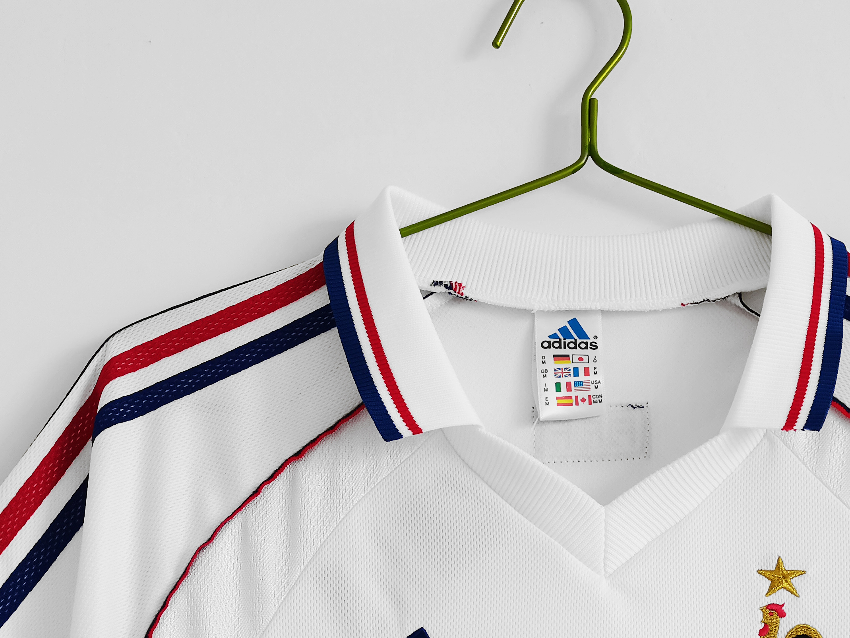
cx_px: 588
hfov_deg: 33.9
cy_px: 653
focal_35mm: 56
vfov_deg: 24.8
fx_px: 1375
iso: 200
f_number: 1.8
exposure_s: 1/50
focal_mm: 5.58
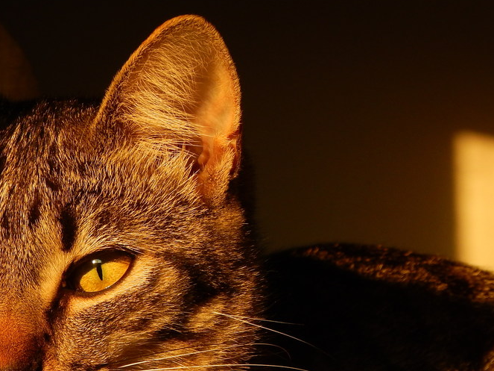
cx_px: 120
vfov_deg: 7.8
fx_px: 2711
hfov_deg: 10.4
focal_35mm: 190
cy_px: 271
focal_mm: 18.7
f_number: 4.5
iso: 125
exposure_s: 1/125
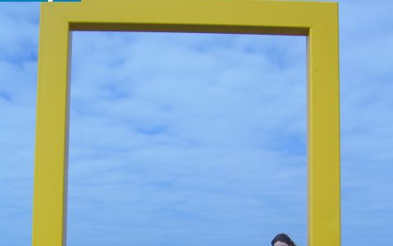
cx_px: 198
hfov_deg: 40.3
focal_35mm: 50
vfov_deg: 24.6
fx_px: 536
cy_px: 249
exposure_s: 1/400
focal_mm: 5.8
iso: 80
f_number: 5.6
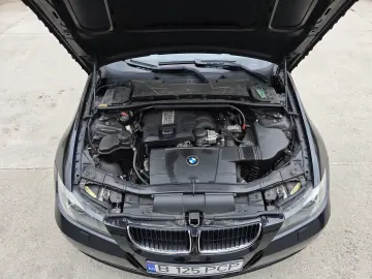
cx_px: 186
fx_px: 247
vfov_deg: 58.9
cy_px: 140
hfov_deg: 73.9
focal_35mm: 23
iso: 100
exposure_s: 1/180
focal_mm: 6.3
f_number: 1.7
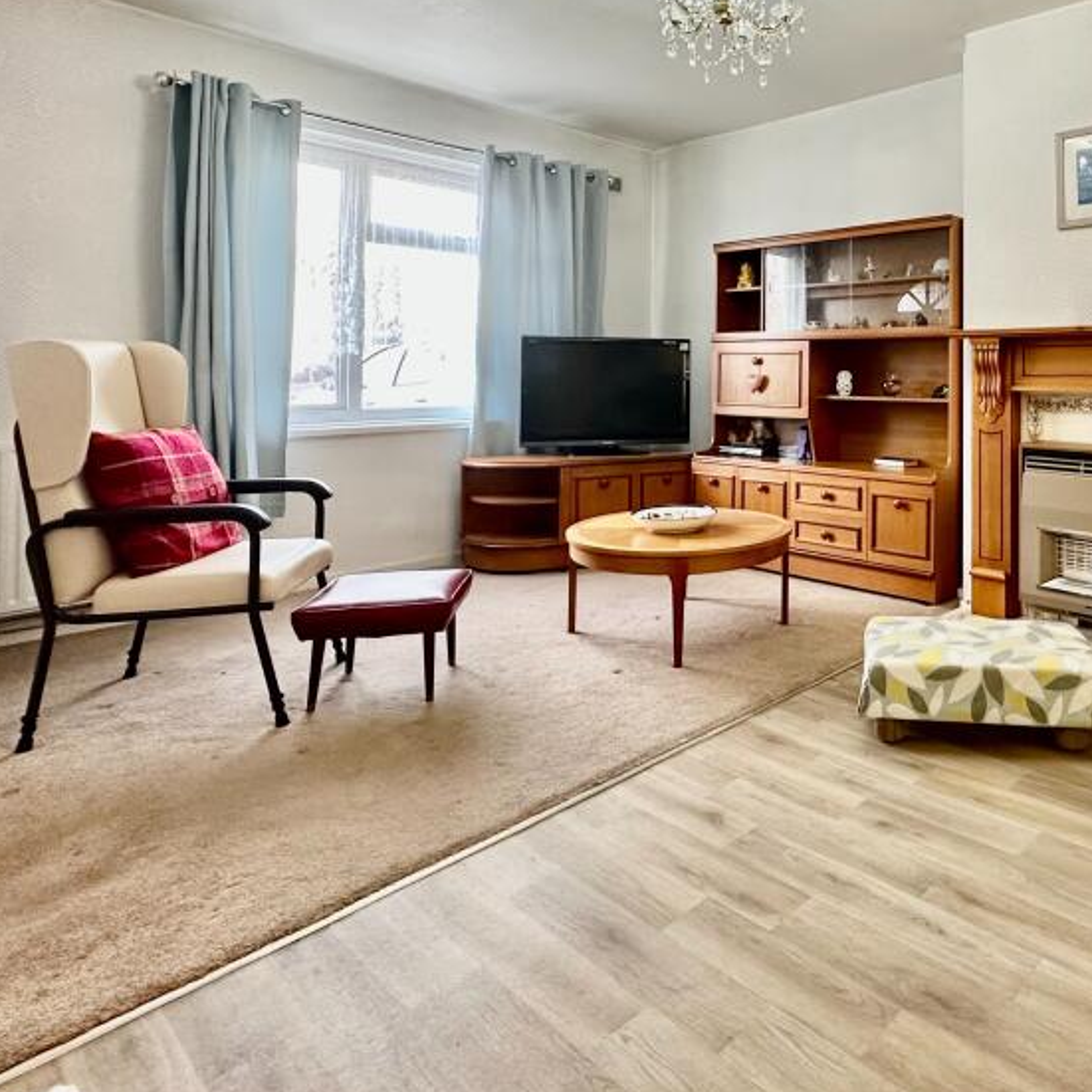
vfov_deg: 65.3
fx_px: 821
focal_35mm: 23
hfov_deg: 63.5
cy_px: 355
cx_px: 815
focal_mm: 2.22
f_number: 2.2
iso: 250
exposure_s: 1/100
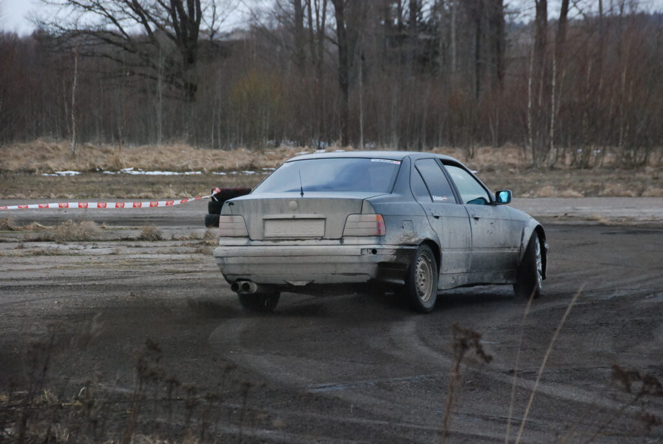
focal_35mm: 195
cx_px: 332
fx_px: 3595
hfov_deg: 10.5
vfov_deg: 7.1
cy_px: 222
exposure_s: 1/1000
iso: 1600
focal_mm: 130
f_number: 8
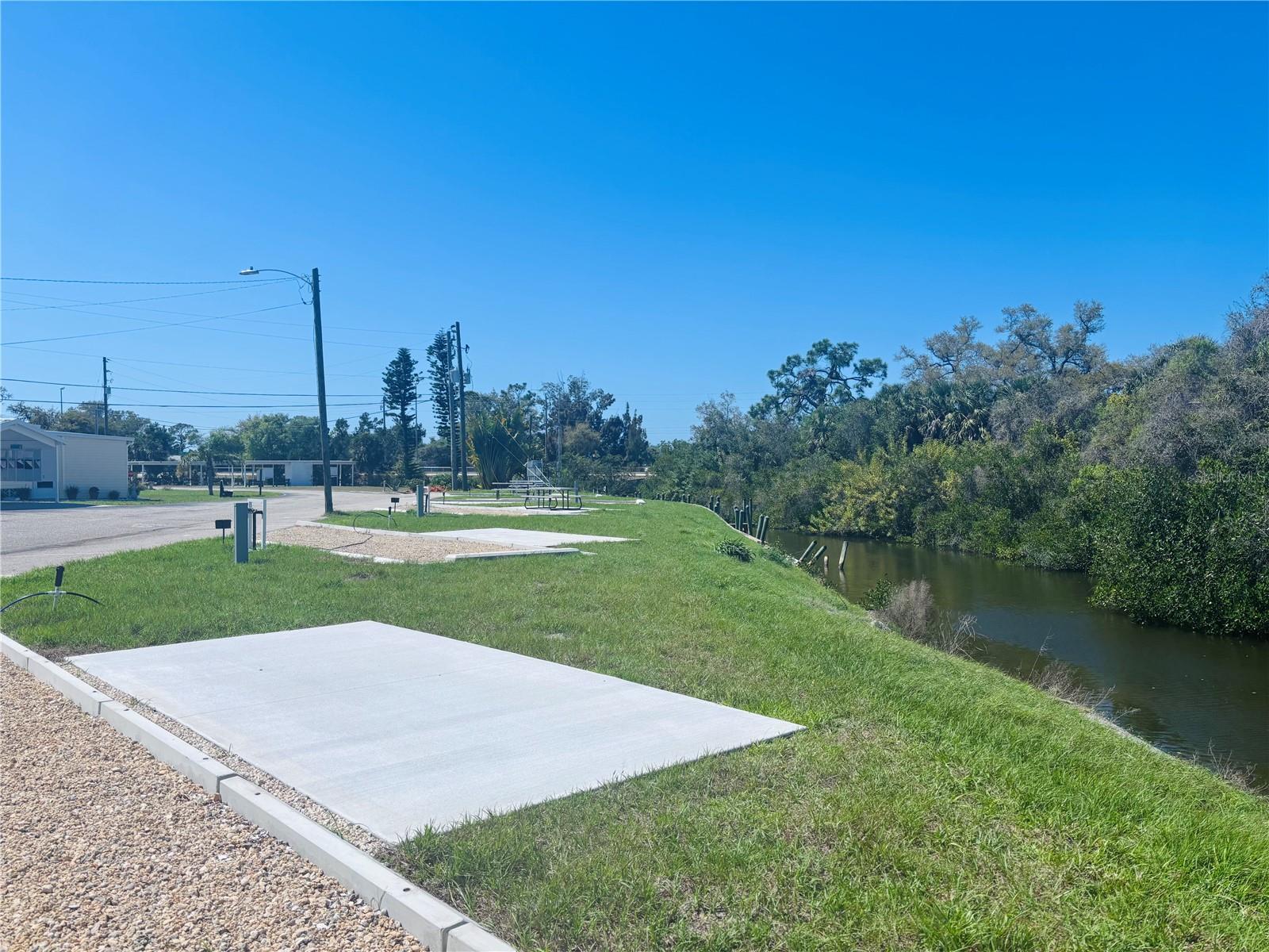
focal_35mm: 26
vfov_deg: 53.1
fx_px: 953
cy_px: 476
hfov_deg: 67.3
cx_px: 634
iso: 50
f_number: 1.6
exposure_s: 1/5076
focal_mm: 5.96
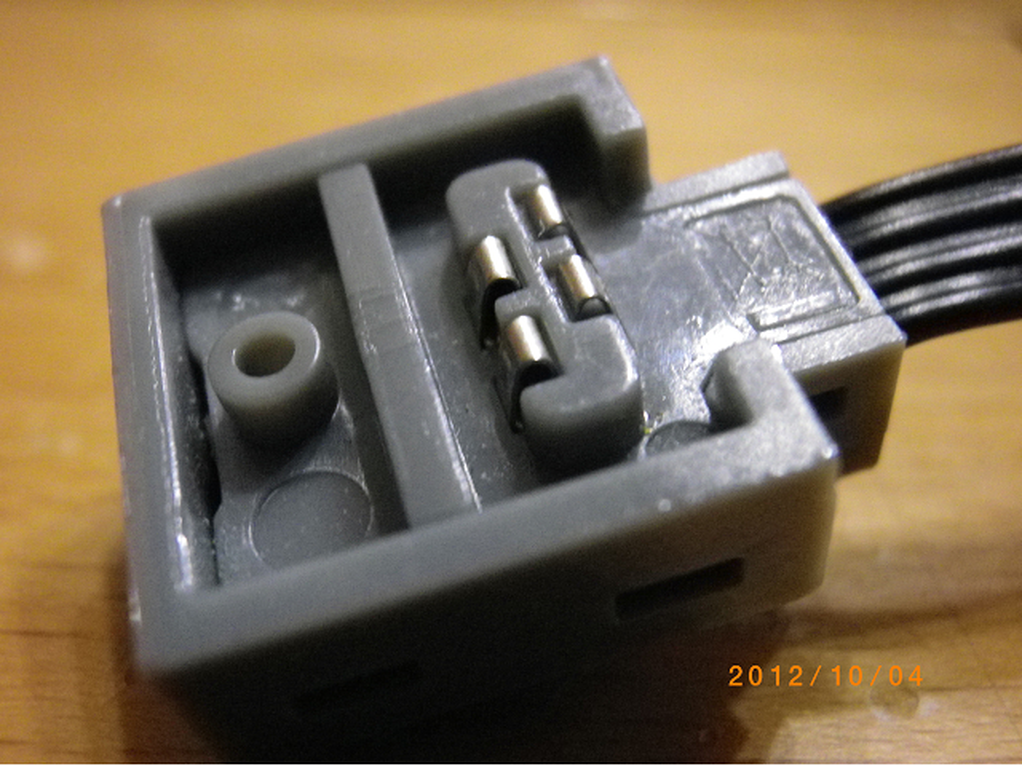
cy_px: 383
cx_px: 511
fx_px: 1210
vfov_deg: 35.1
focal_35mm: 41
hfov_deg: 45.8
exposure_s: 1/10
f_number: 3.9
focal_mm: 7.3
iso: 800
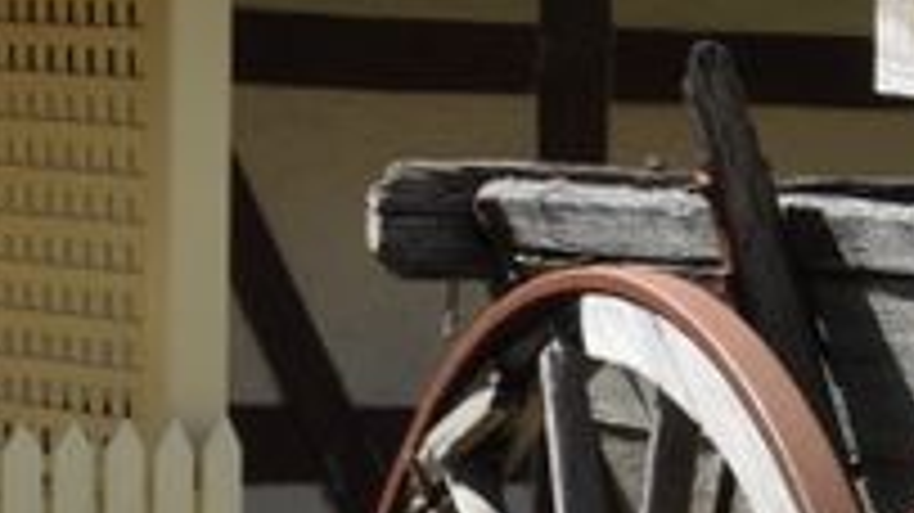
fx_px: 6702
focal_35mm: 277
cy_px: 328
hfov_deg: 7.5
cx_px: 1914
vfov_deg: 4.4
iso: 200
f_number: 13
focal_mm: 35
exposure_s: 1/160
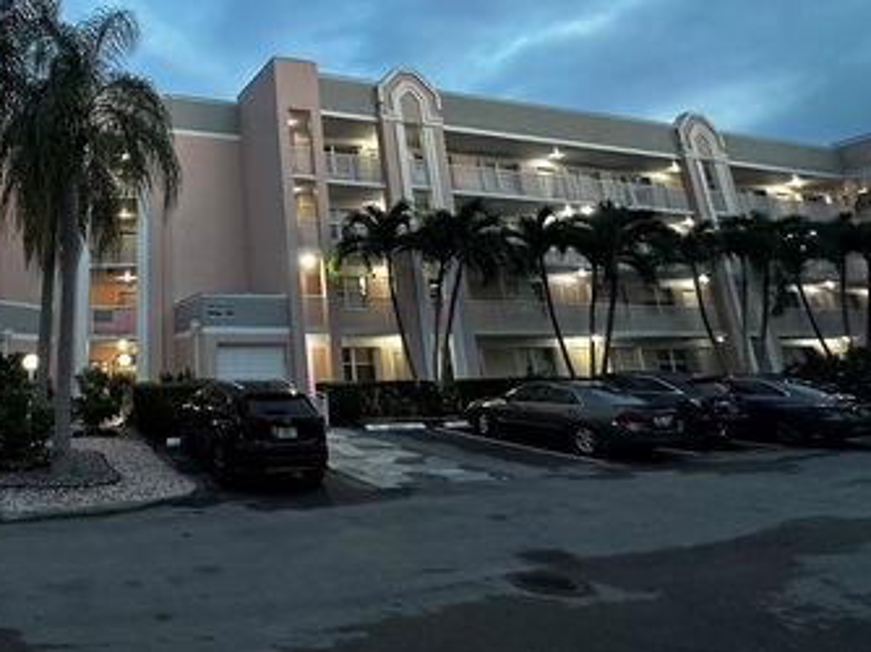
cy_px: 205
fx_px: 603
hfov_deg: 64.9
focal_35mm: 24
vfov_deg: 55.3
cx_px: 167
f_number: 2.2
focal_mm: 2.22
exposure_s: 1/60
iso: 400
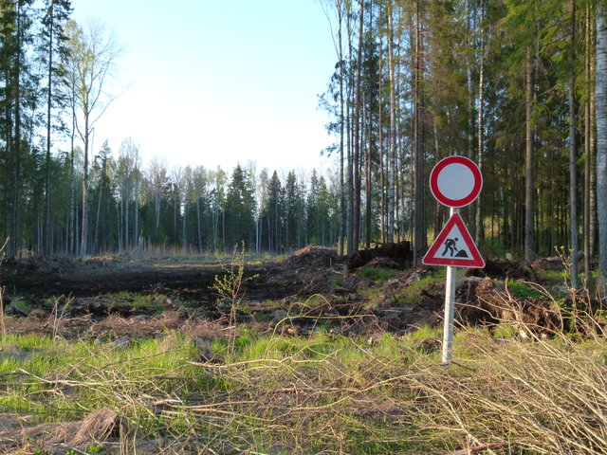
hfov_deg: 40.4
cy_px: 228
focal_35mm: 47
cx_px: 304
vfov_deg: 30.9
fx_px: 824
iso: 160
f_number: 5.6
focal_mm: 8.5
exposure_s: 1/50
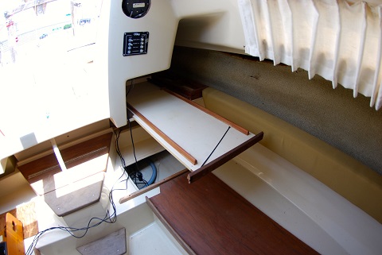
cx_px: 191
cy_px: 128
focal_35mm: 18
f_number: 5
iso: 200
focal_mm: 12
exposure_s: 1/100
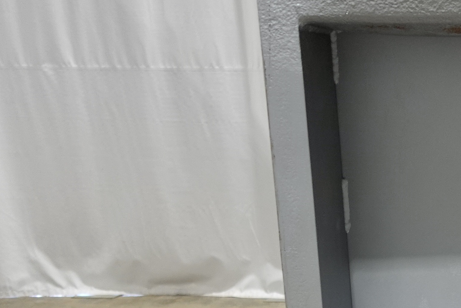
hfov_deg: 20.4
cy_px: 419
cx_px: 682
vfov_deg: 15.0
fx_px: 1101
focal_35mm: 86
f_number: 1.8
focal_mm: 9.4
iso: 125
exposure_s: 1/30
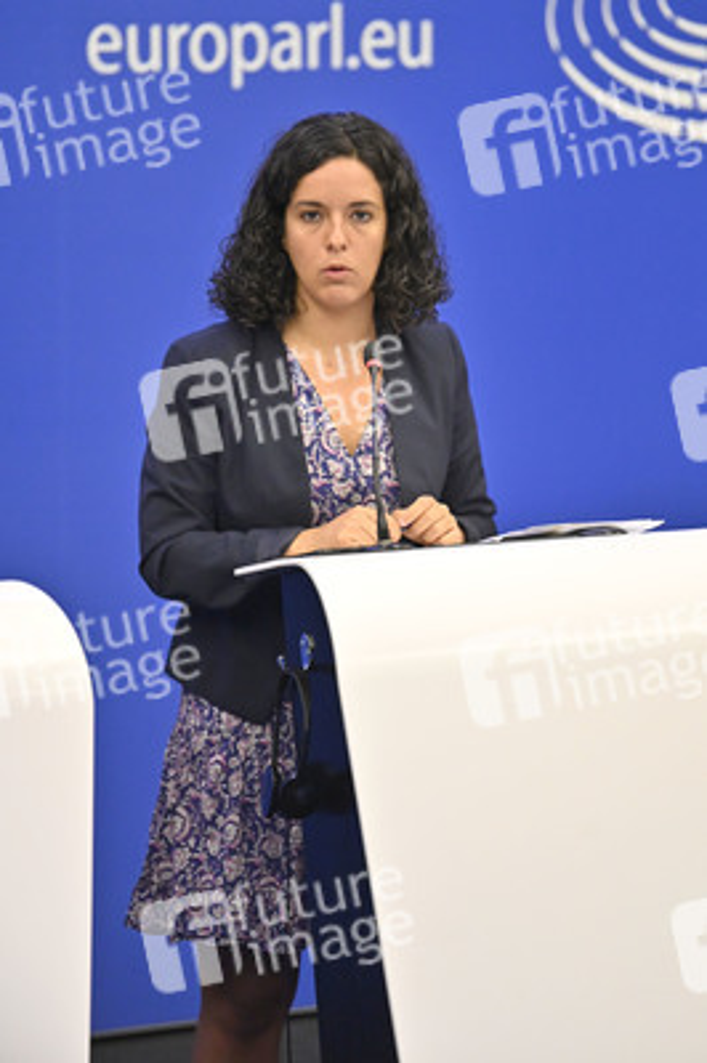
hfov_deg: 6.9
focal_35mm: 200
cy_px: 532
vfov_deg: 10.3
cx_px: 354
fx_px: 5901
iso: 4000
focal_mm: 200
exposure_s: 1/640
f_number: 2.8
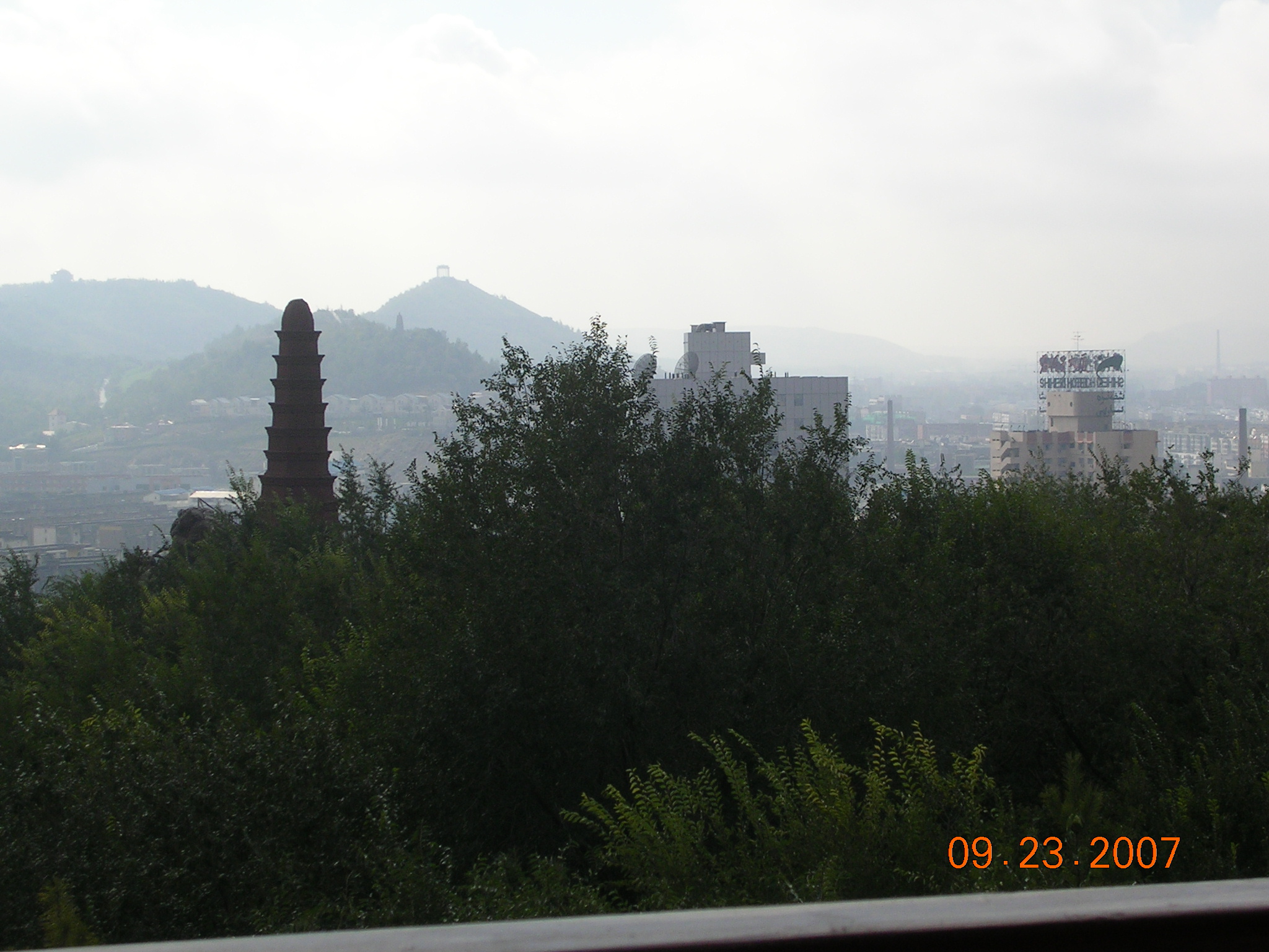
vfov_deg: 19.4
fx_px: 2786
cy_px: 476
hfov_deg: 25.7
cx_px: 634
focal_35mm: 76
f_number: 3.9
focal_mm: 11.5
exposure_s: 1/1064
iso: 50
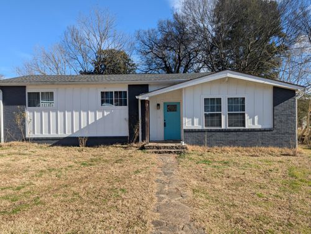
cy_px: 117
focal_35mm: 24
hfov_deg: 71.5
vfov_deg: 56.9
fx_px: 216
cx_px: 156
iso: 38
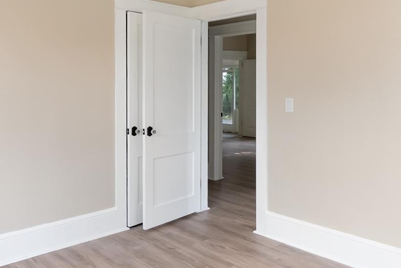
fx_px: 368
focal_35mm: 33
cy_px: 89
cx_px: 188
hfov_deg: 57.2
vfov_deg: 39.5
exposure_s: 1/320
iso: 160
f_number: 2.8
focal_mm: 17
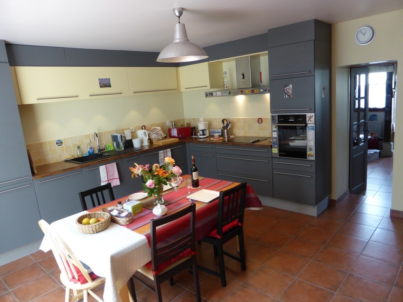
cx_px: 202
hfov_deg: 69.4
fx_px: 291
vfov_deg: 54.9
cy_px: 151
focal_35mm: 25
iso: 200
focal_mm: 4.3
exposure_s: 1/60
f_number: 3.3
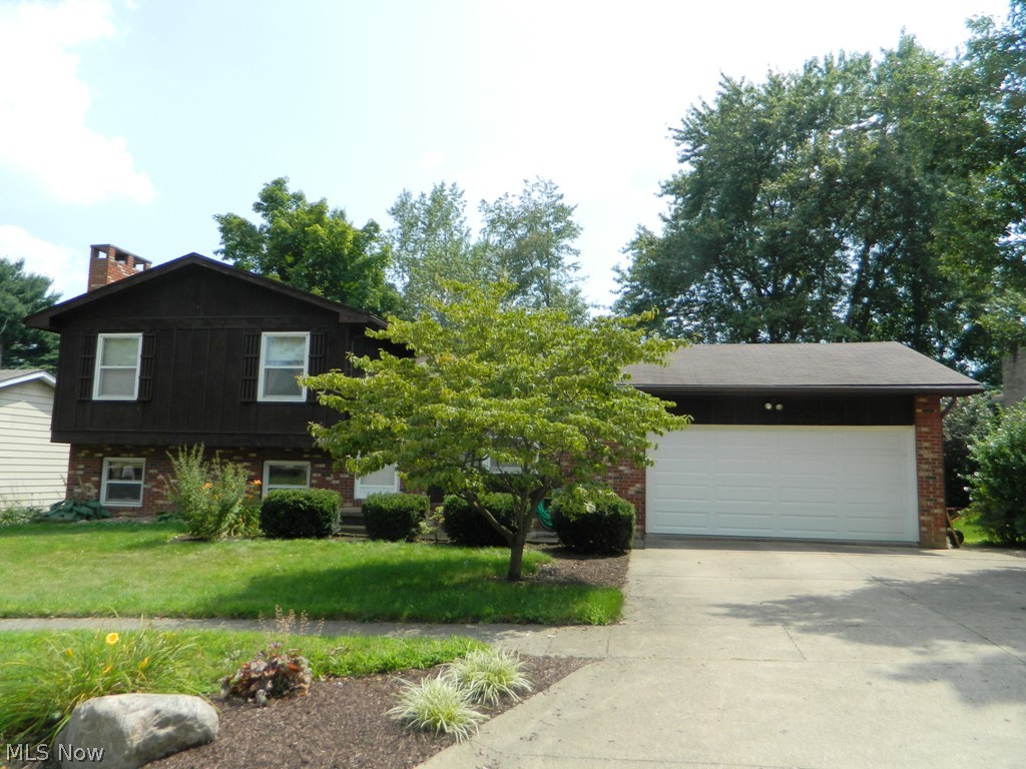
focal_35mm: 25
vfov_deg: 54.9
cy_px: 384
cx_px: 513
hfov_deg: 69.4
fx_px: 741
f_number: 3.1
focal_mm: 4.5
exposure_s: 1/640
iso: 80
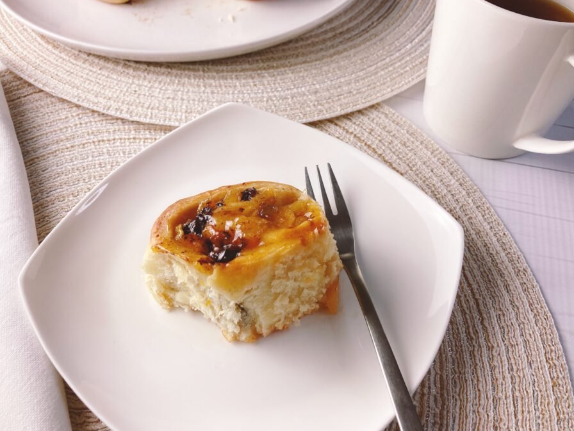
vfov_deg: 44.1
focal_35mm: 32
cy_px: 199
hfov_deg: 56.8
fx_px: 531
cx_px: 277
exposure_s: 1/100
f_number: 1.8
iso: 40
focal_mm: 3.99
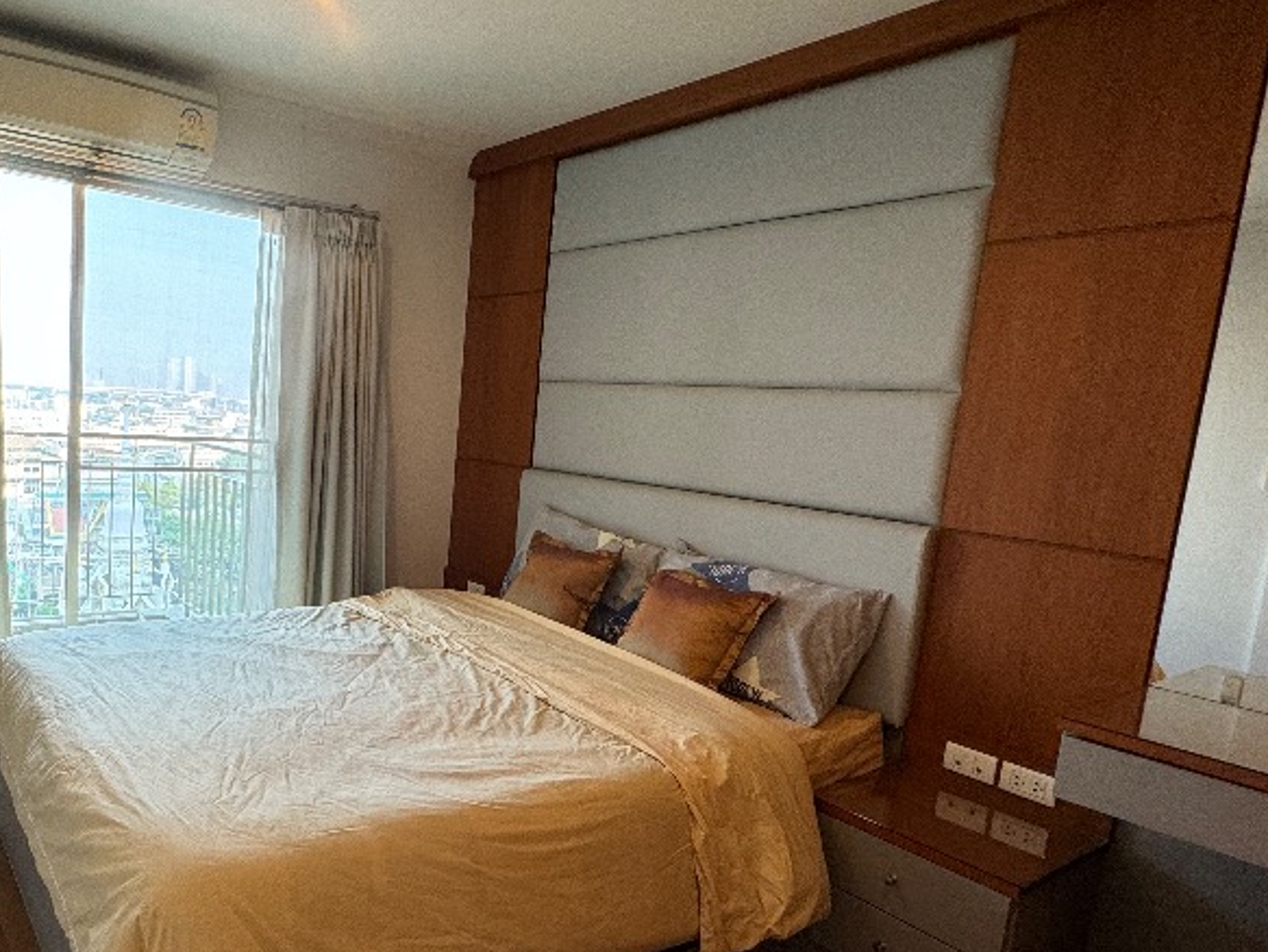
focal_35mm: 24
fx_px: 880
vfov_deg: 56.7
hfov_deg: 68.7
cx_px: 385
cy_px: 533
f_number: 2.2
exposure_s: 1/100
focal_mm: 2.22
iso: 125
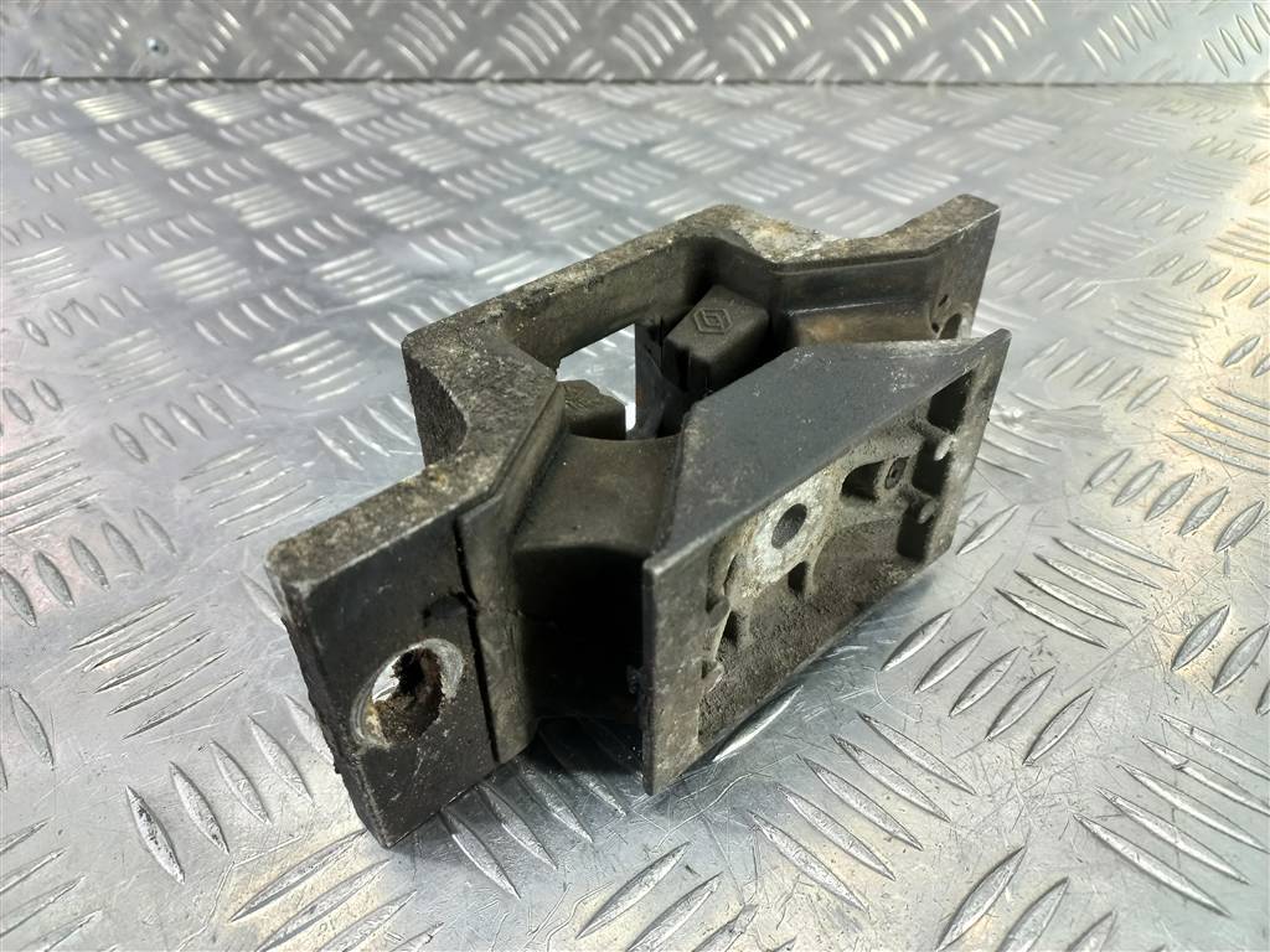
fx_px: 917
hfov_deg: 69.4
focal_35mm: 25
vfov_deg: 54.9
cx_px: 635
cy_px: 476
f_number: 1.8
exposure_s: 1/50
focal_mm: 4.6
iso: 125
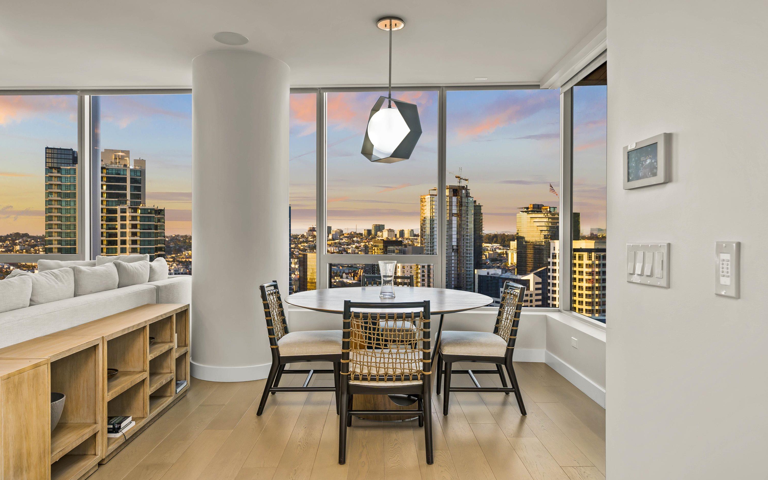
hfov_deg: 74.8
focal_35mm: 24
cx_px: 391
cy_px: 244
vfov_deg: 51.1
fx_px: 502
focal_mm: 23
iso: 250
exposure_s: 1.6
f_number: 6.3
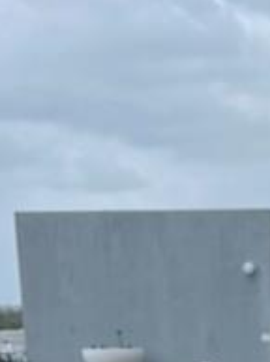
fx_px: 1690
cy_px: 908
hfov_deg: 9.0
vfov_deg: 10.3
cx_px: 377
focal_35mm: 162
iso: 50
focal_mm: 5.7
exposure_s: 1/4444
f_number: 1.5
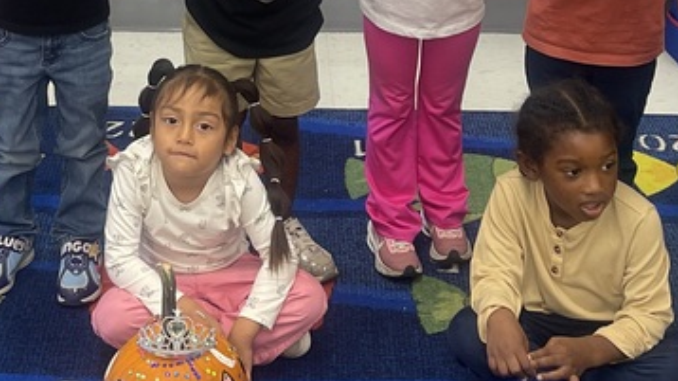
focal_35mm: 78
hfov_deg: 27.1
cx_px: 246
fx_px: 1402
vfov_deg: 14.7
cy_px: -133
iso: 125
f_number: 1.6
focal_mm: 5.1
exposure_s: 1/120
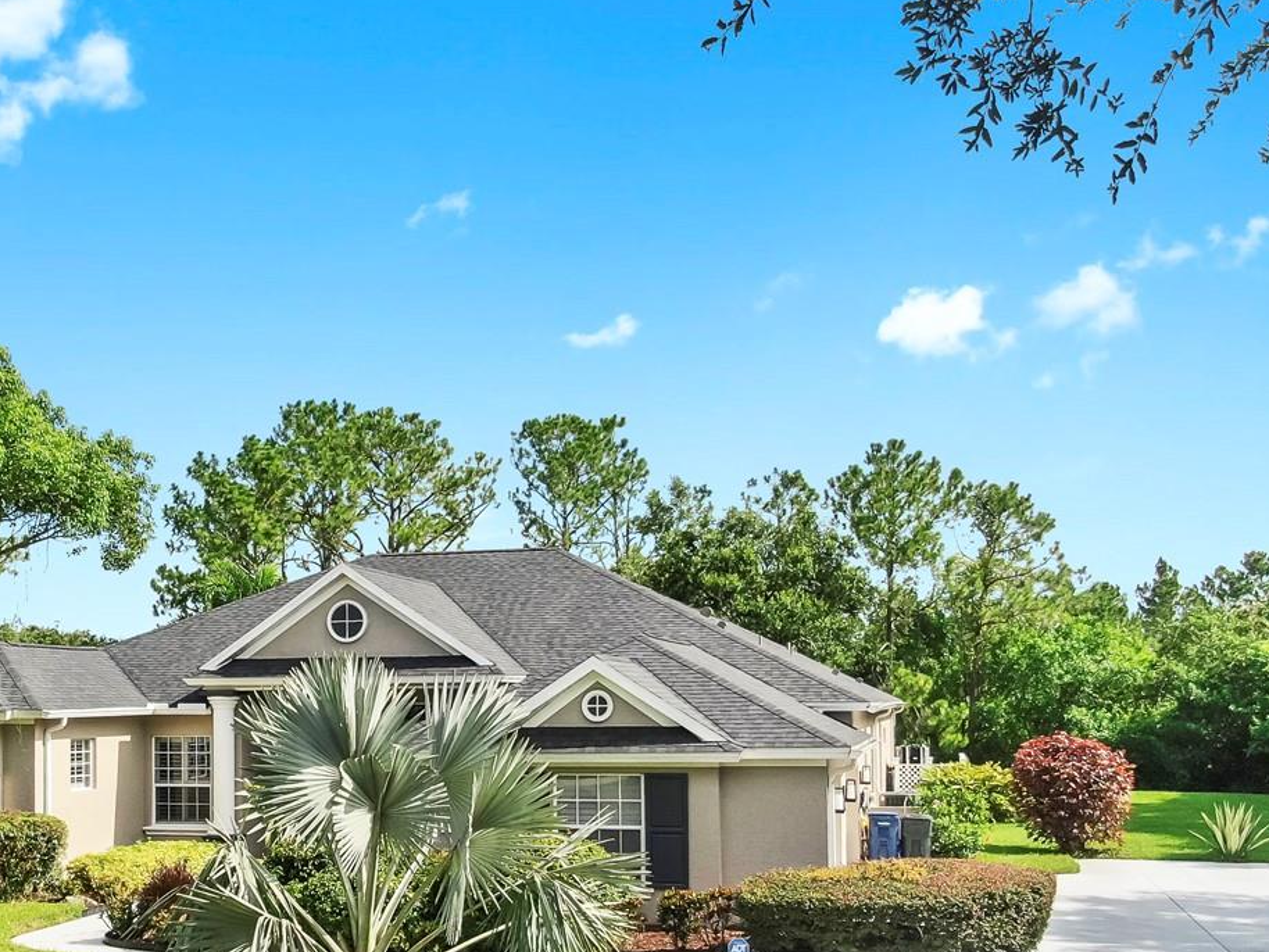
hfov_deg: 44.3
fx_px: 1540
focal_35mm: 42
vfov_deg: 33.9
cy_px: 662
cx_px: 443
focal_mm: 4.39
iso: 100
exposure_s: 1/800
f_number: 2.8
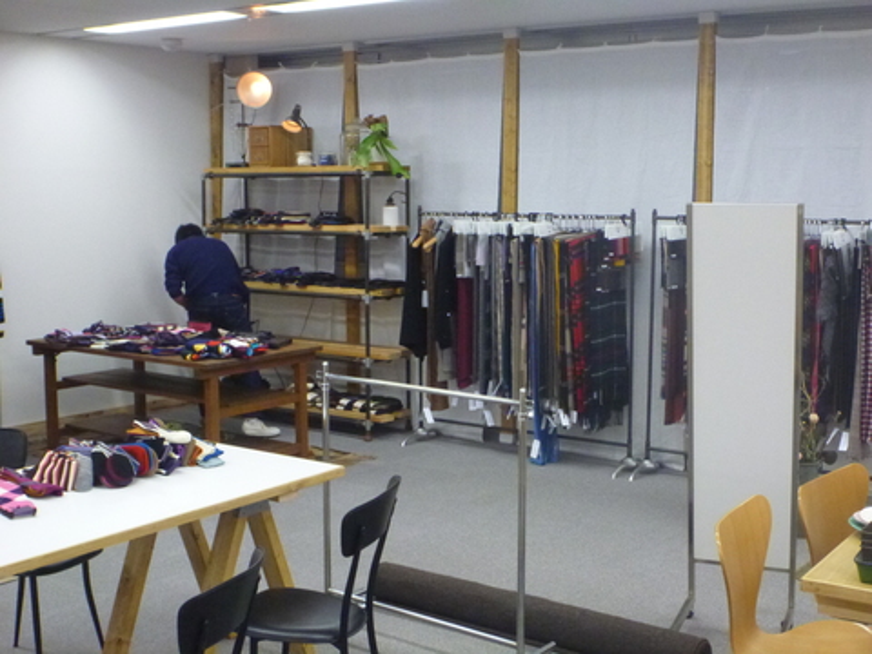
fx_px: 1184
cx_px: 436
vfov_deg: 30.9
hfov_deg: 40.4
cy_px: 327
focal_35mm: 47
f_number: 4.5
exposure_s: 1/50
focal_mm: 8.4
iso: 800
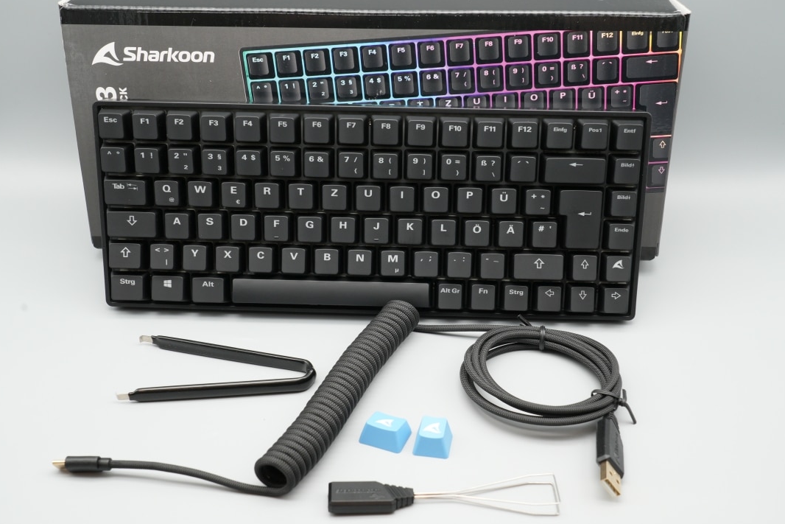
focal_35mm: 45
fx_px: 981
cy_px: 262
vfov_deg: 29.9
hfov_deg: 43.6
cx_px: 396
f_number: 10
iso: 1000
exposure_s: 1/50
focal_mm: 41
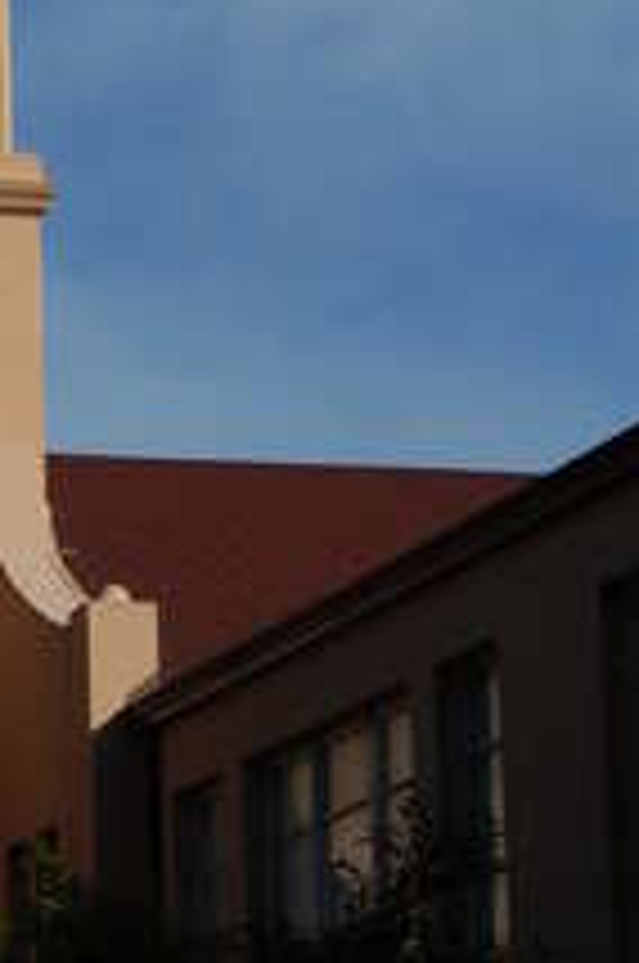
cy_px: 333
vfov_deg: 10.9
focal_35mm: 189
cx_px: -218
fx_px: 5043
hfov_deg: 7.2
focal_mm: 35
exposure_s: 1/250
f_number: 16
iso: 200
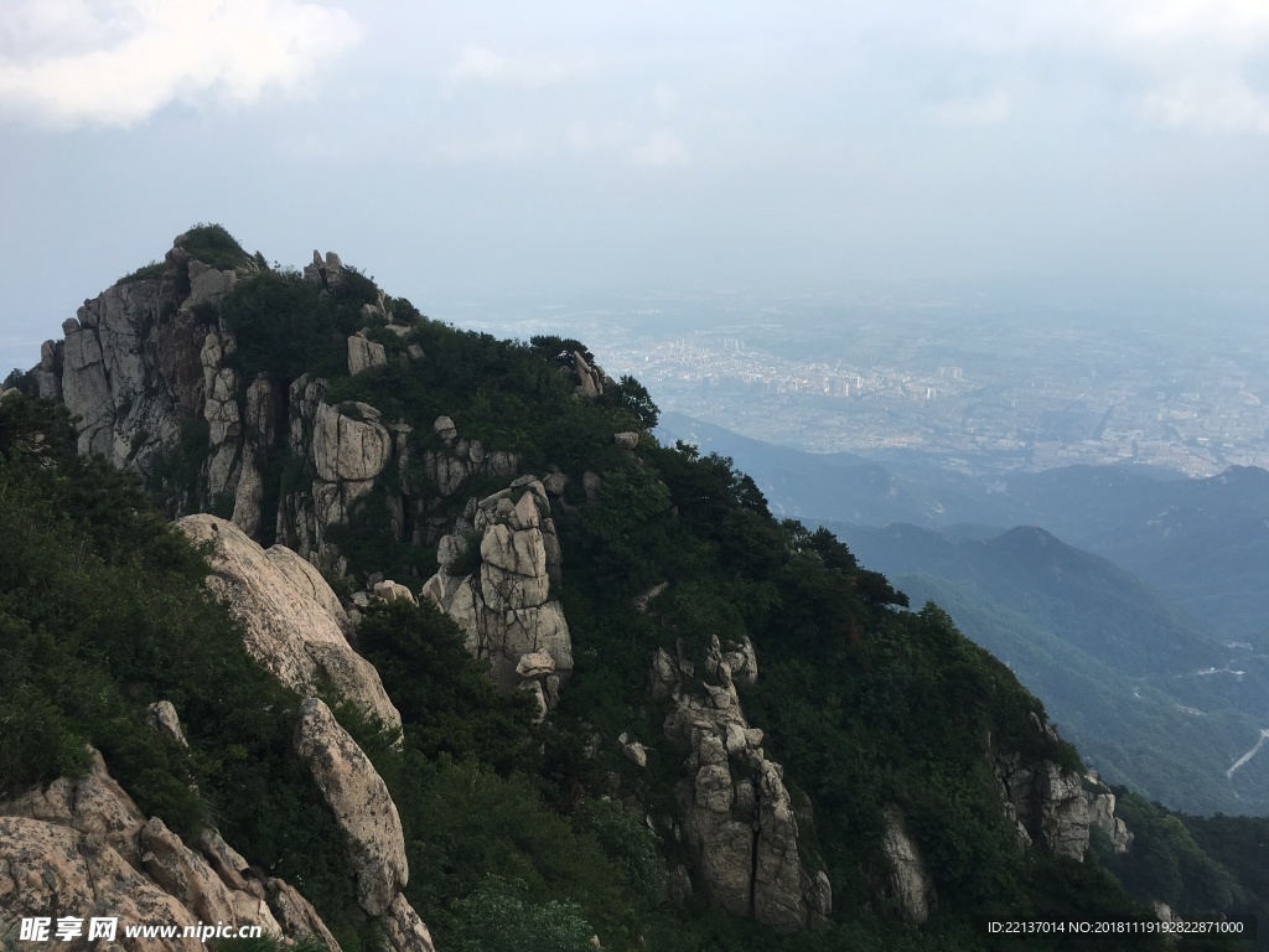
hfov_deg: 61.7
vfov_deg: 48.2
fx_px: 1063
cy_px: 476
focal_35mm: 29
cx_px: 634
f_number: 2.2
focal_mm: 4.15
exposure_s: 1/864
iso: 25
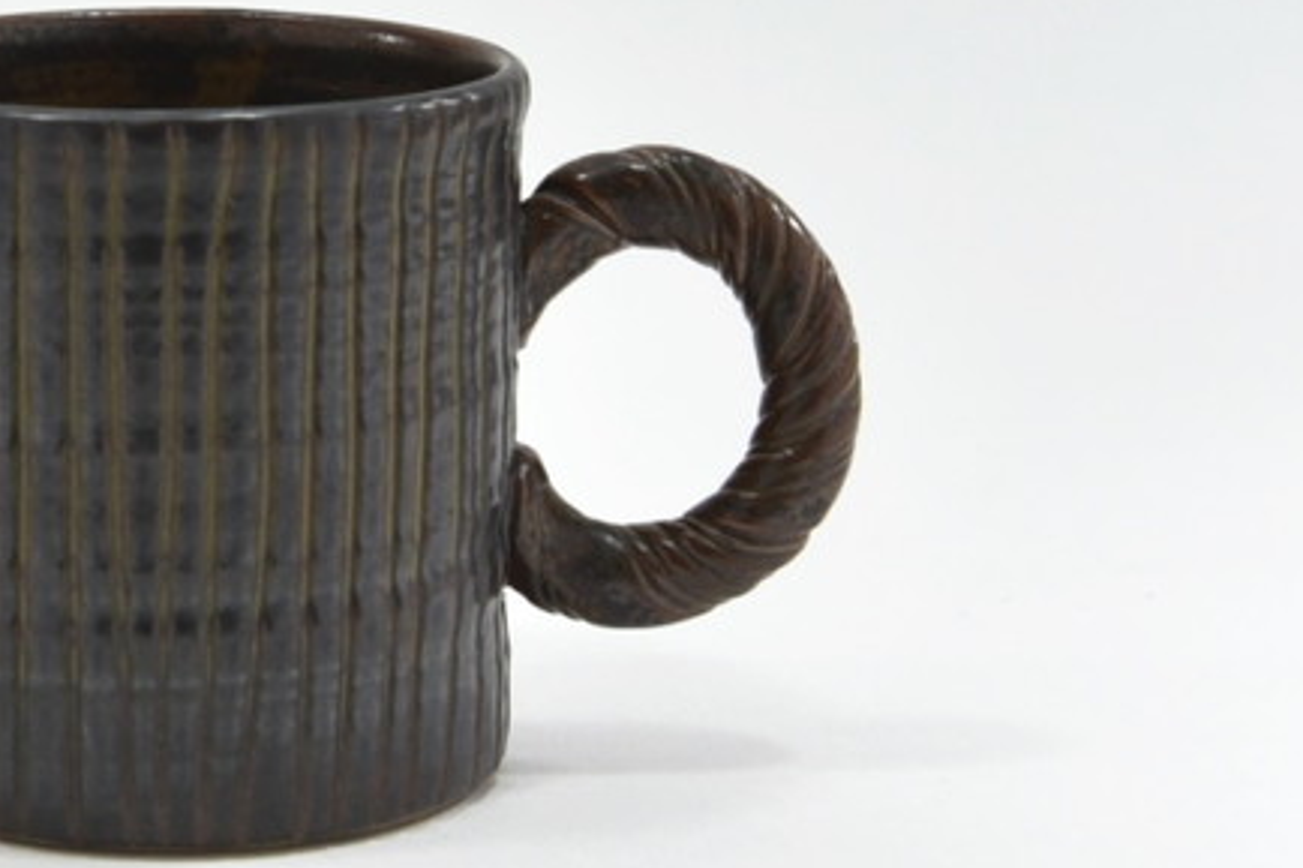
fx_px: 2569
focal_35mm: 71
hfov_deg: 28.4
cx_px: 585
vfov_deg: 19.1
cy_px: 273
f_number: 7.1
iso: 1250
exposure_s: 1/160
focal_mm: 44
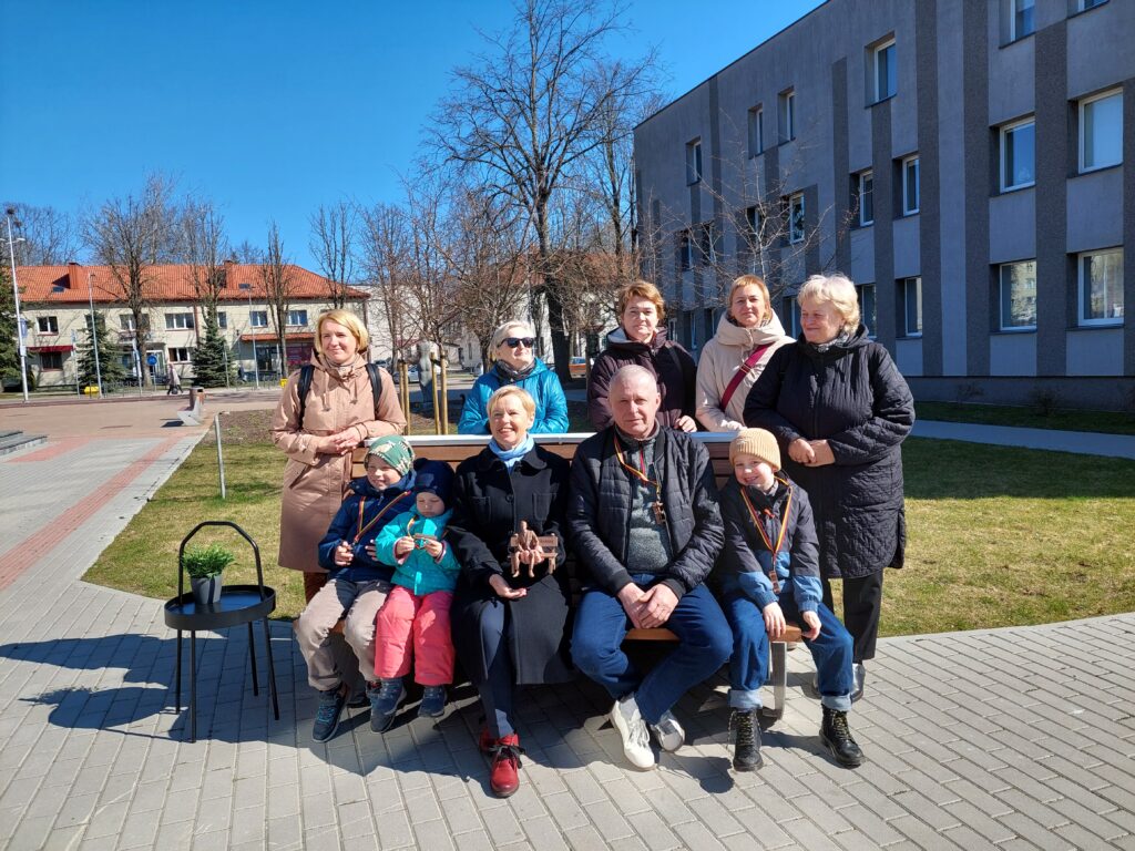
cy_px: 426
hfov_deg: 69.4
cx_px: 568
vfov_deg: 54.9
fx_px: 820
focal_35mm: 25
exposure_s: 1/1547
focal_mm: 5.23
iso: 40
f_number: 1.8
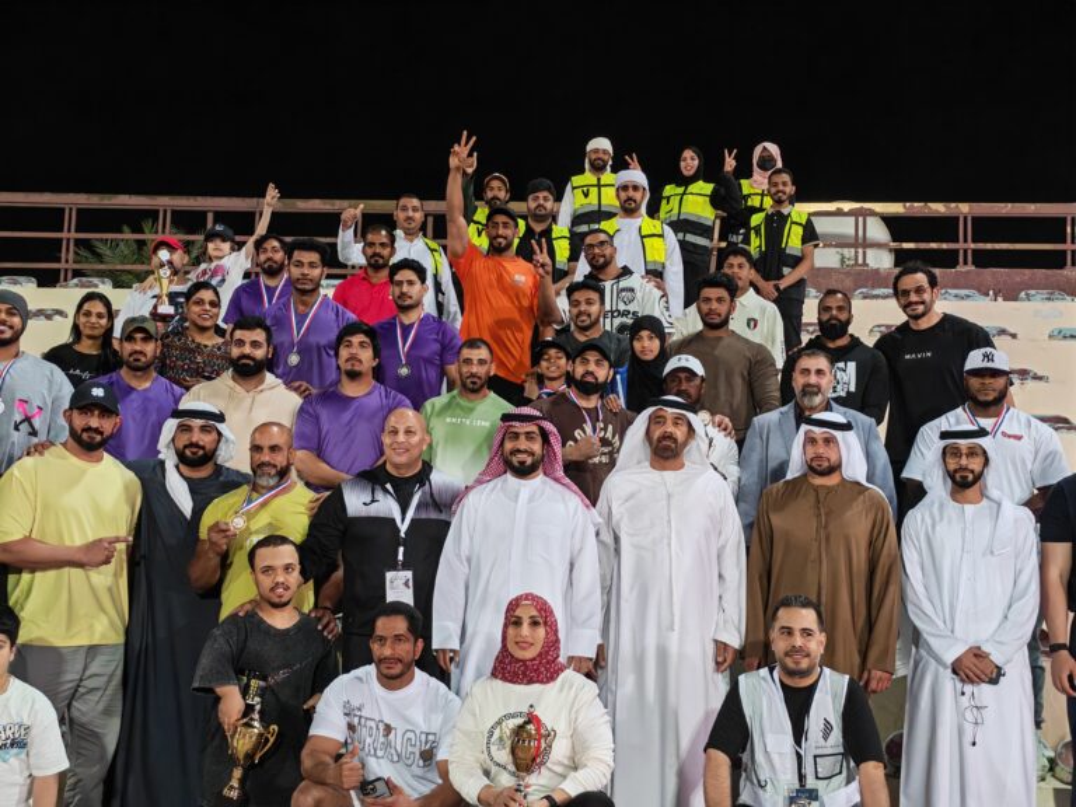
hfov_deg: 39.7
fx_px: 1492
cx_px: 538
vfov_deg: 30.3
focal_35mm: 48
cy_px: 404
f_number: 1.9
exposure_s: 1/100
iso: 2500
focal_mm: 6.12
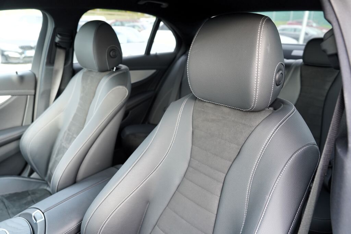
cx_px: 176
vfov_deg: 53.1
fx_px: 234
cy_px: 117
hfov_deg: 73.7
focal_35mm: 24
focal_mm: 24
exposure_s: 1/60
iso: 400
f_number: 4
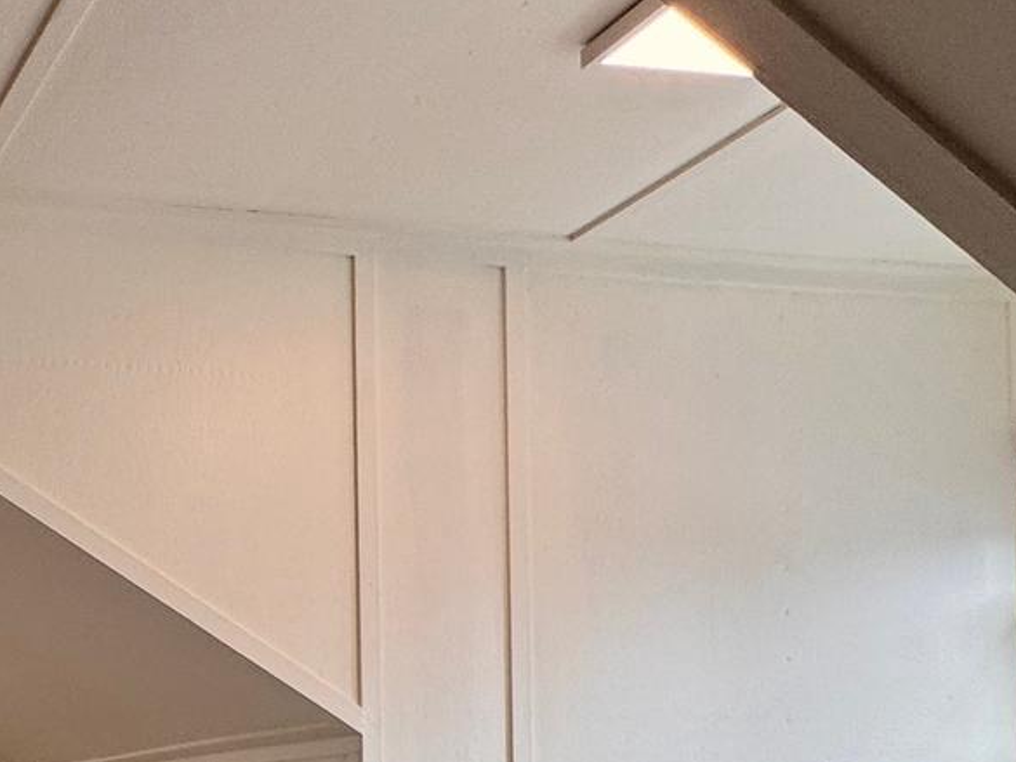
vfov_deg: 27.4
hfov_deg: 33.6
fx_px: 1438
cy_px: 816
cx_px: -115
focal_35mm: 49
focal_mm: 2.22
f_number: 2.2
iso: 80
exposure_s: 1/120
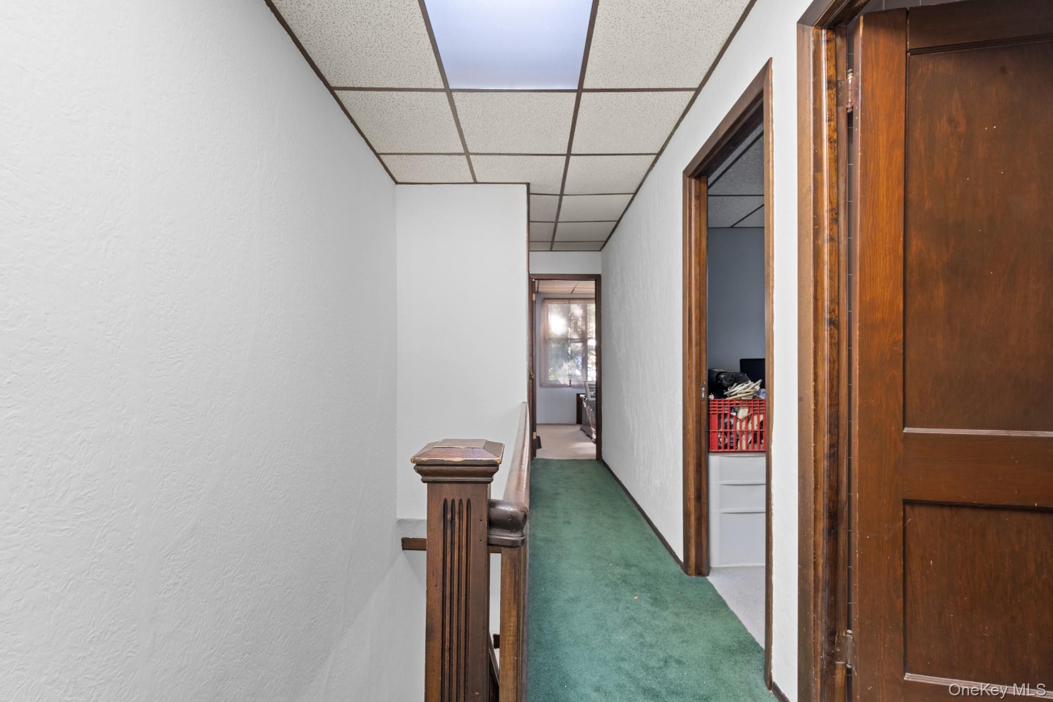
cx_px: 526
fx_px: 409
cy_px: 351
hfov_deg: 104.3
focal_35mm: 14
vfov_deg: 81.2
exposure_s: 1.3
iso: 200
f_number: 10
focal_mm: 14
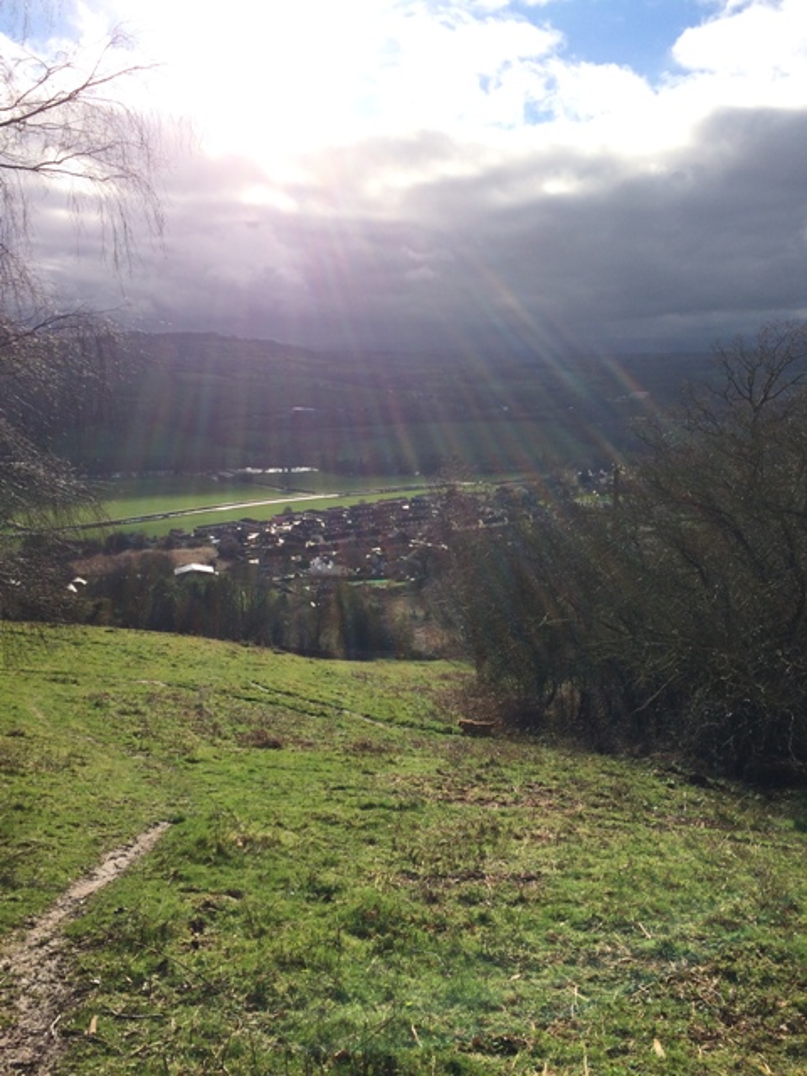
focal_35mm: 29
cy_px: 538
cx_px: 404
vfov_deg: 61.7
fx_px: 901
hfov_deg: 48.2
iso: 32
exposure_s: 1/2415
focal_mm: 4.15
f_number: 2.2
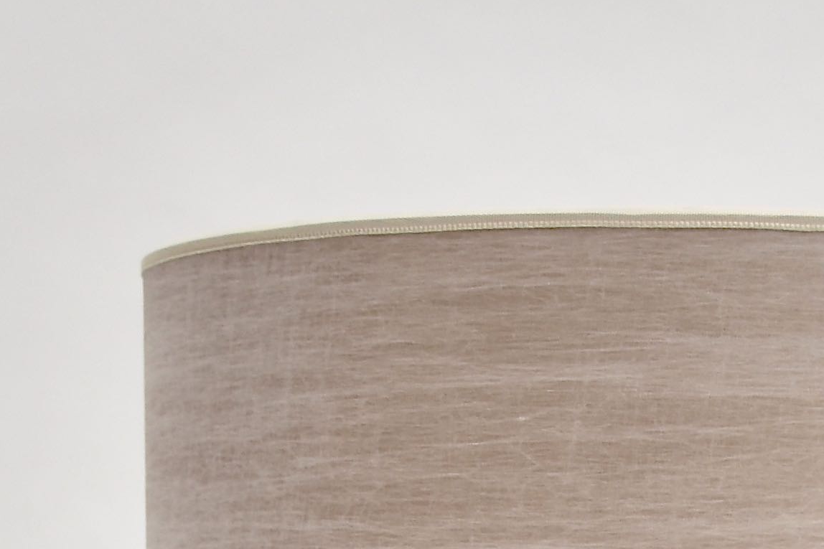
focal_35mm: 185
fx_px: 4234
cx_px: 726
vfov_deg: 7.0
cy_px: 1259
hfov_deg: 11.1
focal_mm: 24
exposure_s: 1/160
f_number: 3.8
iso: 180
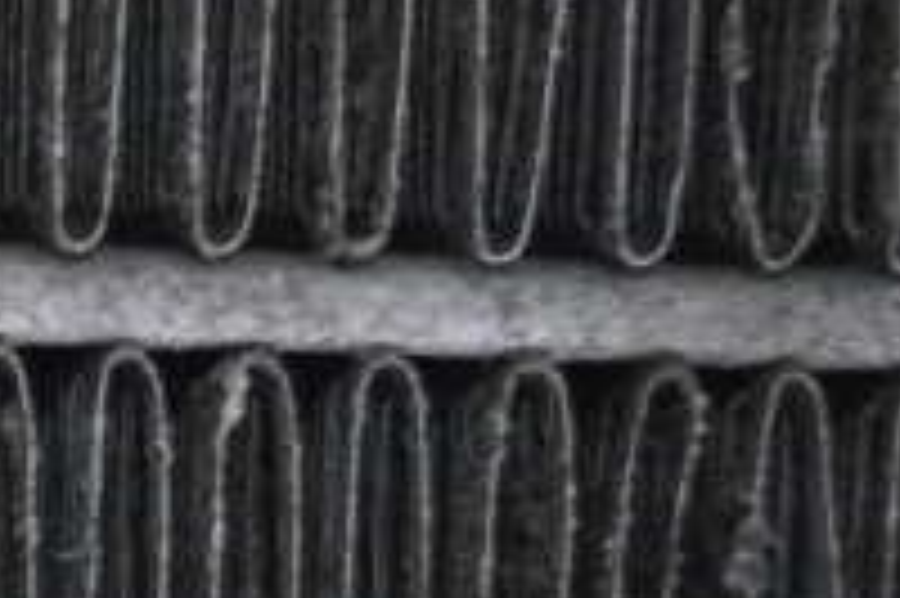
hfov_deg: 7.8
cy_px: 870
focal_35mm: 240
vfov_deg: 5.7
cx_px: -1521
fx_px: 5989
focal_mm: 29
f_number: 5
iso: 3200
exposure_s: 1/160
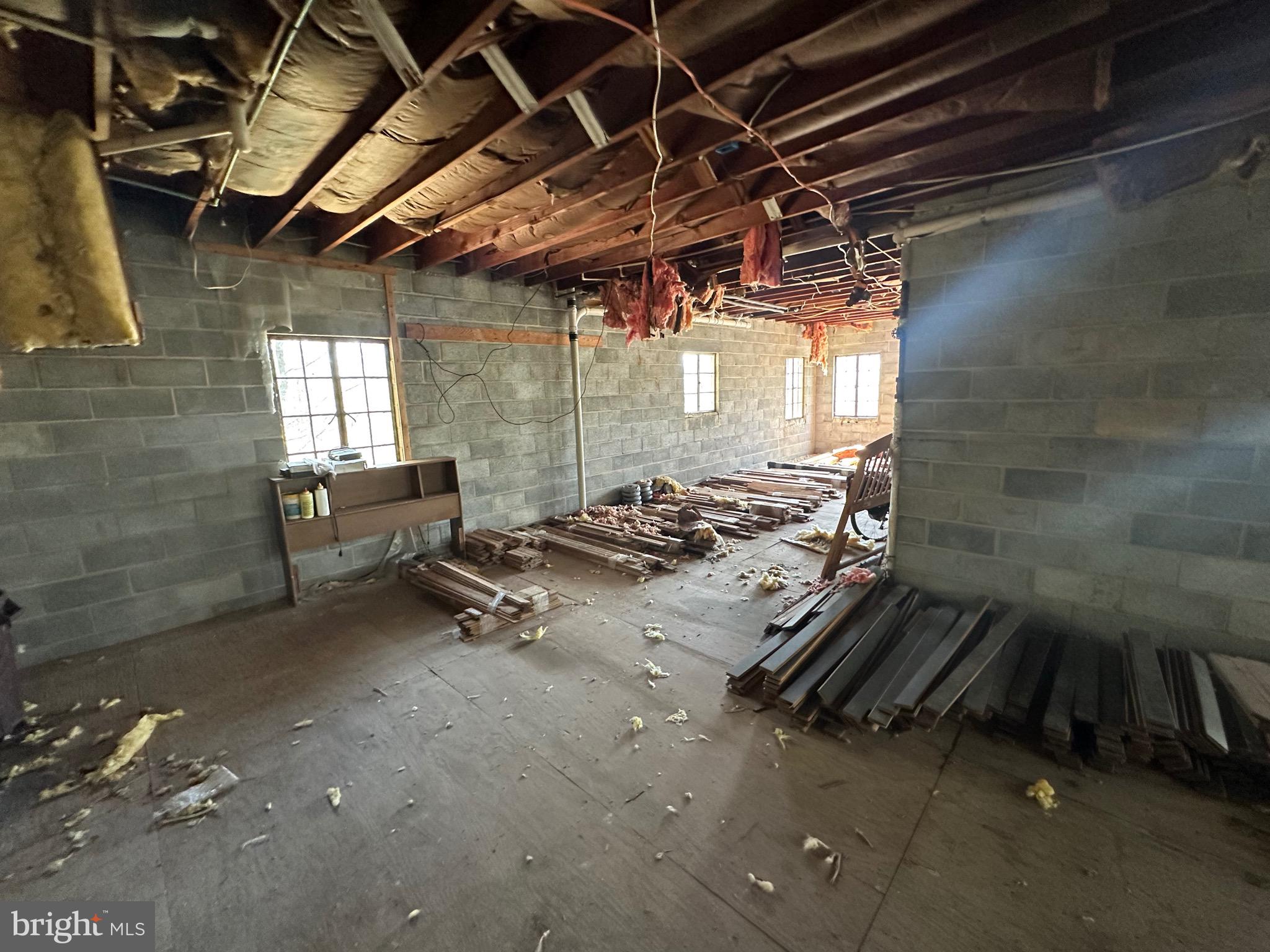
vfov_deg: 85.7
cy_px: 476
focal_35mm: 14
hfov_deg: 102.1
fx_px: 514
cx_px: 635
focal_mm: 2.22
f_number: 2.2
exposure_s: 1/60
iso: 320
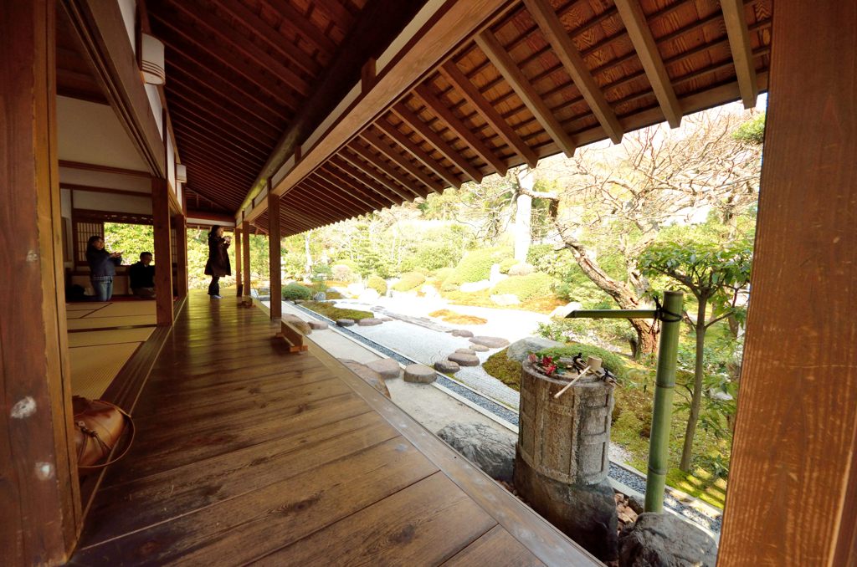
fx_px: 285
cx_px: 428
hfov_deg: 112.7
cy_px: 284
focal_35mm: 12
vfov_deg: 89.7
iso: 800
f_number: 5.6
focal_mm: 8
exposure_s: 1/400
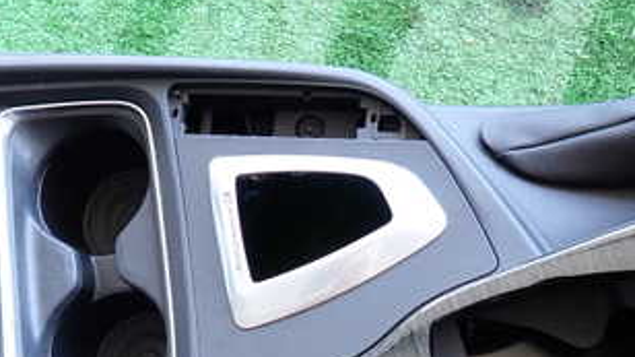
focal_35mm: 53
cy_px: 305
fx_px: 892
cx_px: 237
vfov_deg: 22.2
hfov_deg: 38.9
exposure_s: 1/60
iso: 200
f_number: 2
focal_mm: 4.5
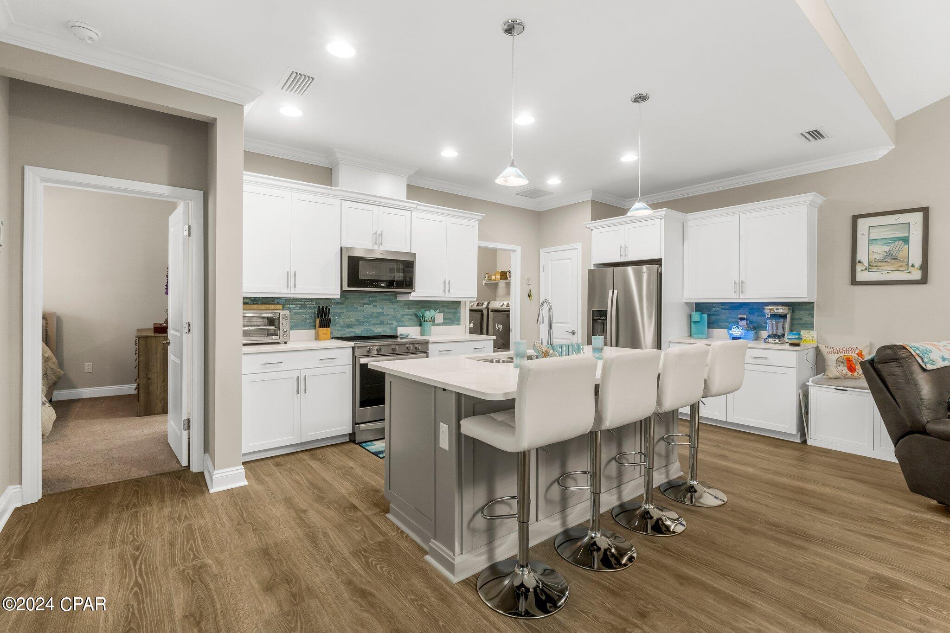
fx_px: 435
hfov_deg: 95.0
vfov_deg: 72.0
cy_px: 316
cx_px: 475
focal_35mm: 16
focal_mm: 11
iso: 400
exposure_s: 1/13
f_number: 9
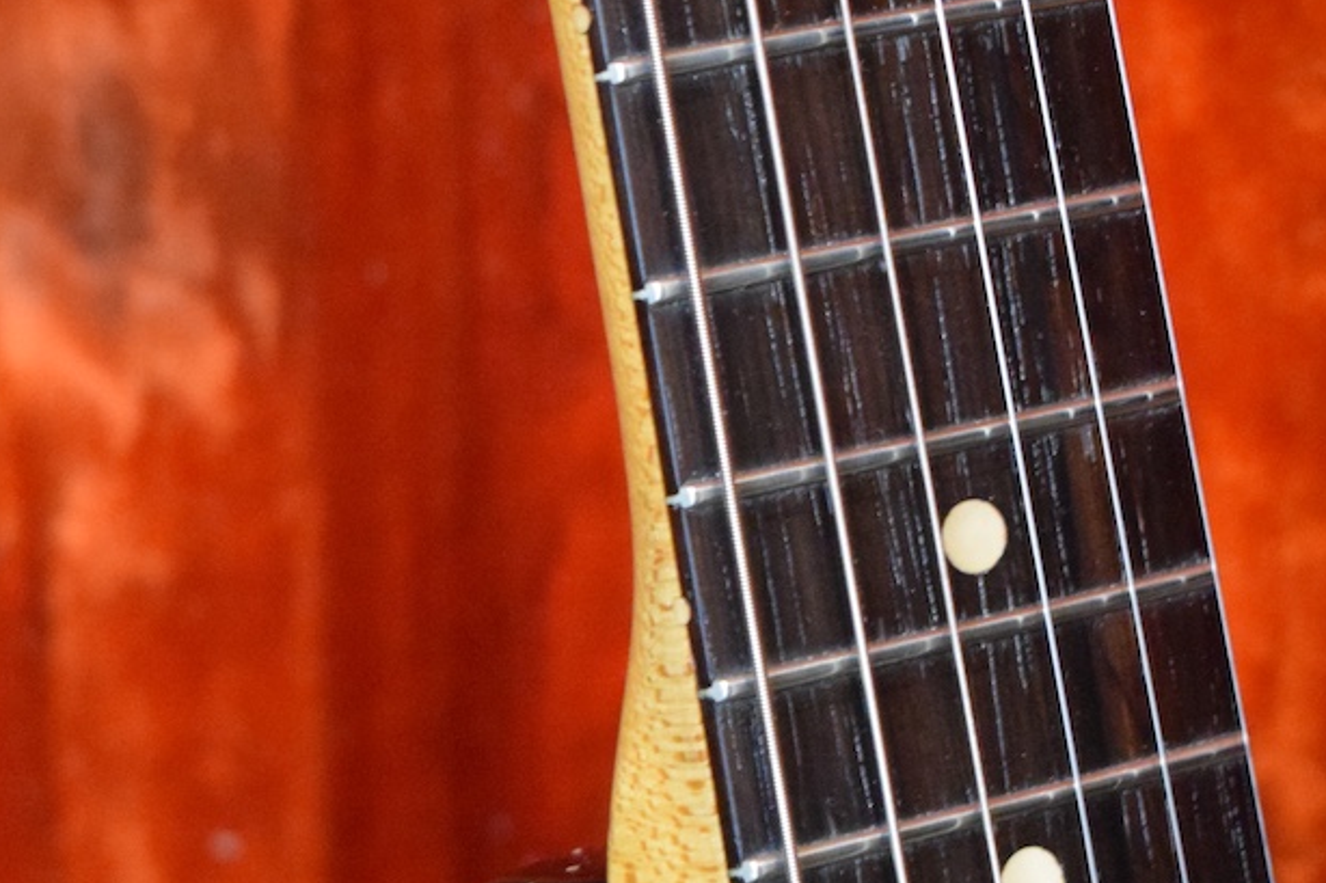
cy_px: 877
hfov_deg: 13.3
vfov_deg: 8.9
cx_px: 520
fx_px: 5670
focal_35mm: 154
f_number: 5
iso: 5000
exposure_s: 1/60
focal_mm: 42
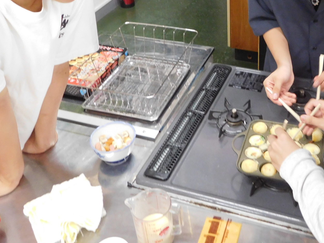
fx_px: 421
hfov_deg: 41.1
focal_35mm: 45
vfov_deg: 30.9
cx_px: 235
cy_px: 29
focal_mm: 4.5
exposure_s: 1/13
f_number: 3.4
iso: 400
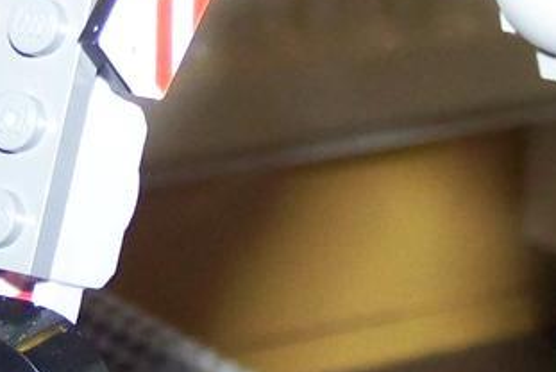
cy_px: 147
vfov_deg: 7.1
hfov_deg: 10.5
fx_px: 3014
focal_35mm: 195
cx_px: 295
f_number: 2.8
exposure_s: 1/30
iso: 200
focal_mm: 6.3
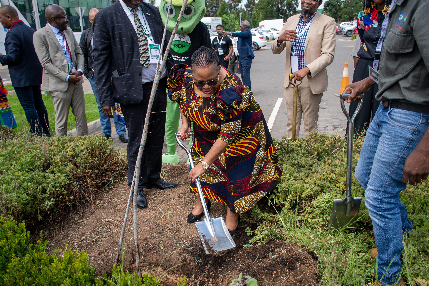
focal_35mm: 33
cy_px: 143
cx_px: 214
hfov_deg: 57.2
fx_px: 393
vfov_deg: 40.0
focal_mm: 22
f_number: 3.5
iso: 200
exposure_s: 1/1250
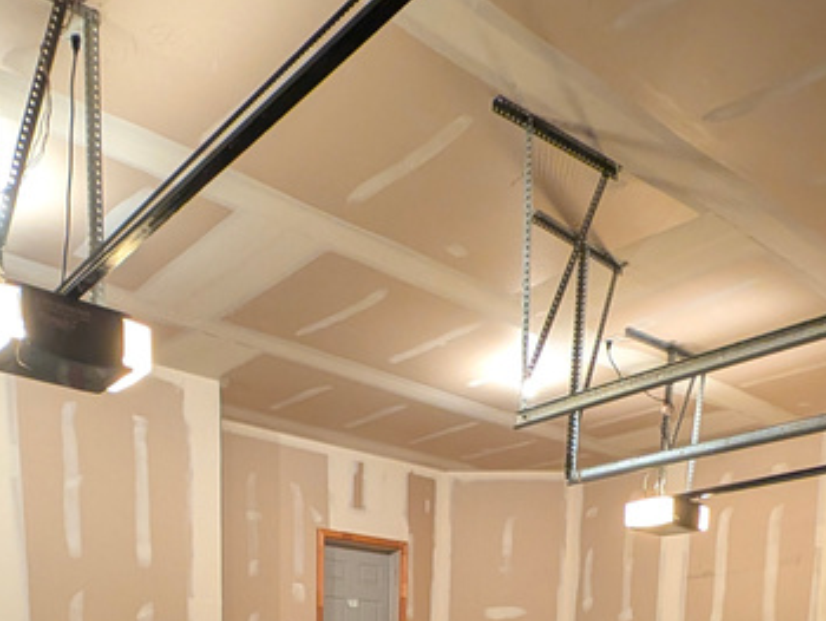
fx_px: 836
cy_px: 822
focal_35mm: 35
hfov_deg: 52.6
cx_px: 389
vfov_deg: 31.0
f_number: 1.95
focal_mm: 2.23
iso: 621
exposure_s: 1/24
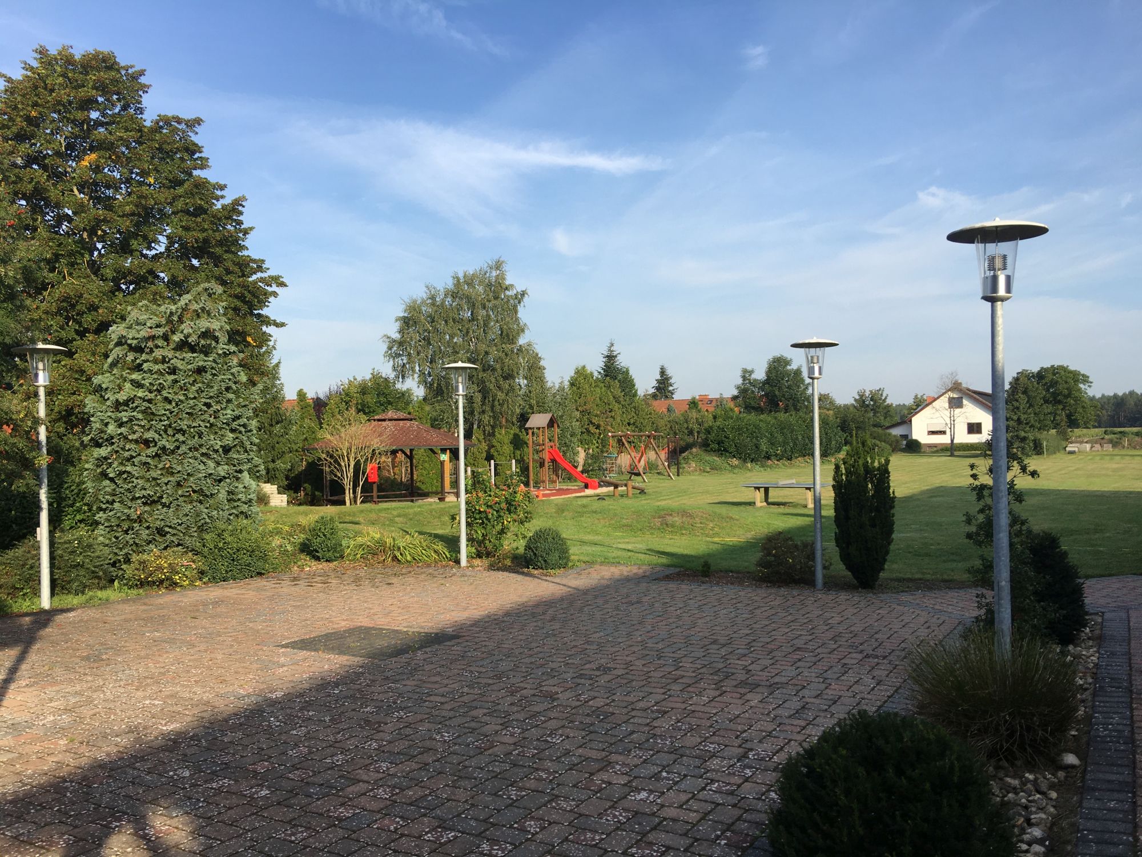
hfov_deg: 61.7
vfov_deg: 48.2
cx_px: 571
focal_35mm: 29
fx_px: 957
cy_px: 428
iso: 25
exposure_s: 1/818
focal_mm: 4.15
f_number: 2.2
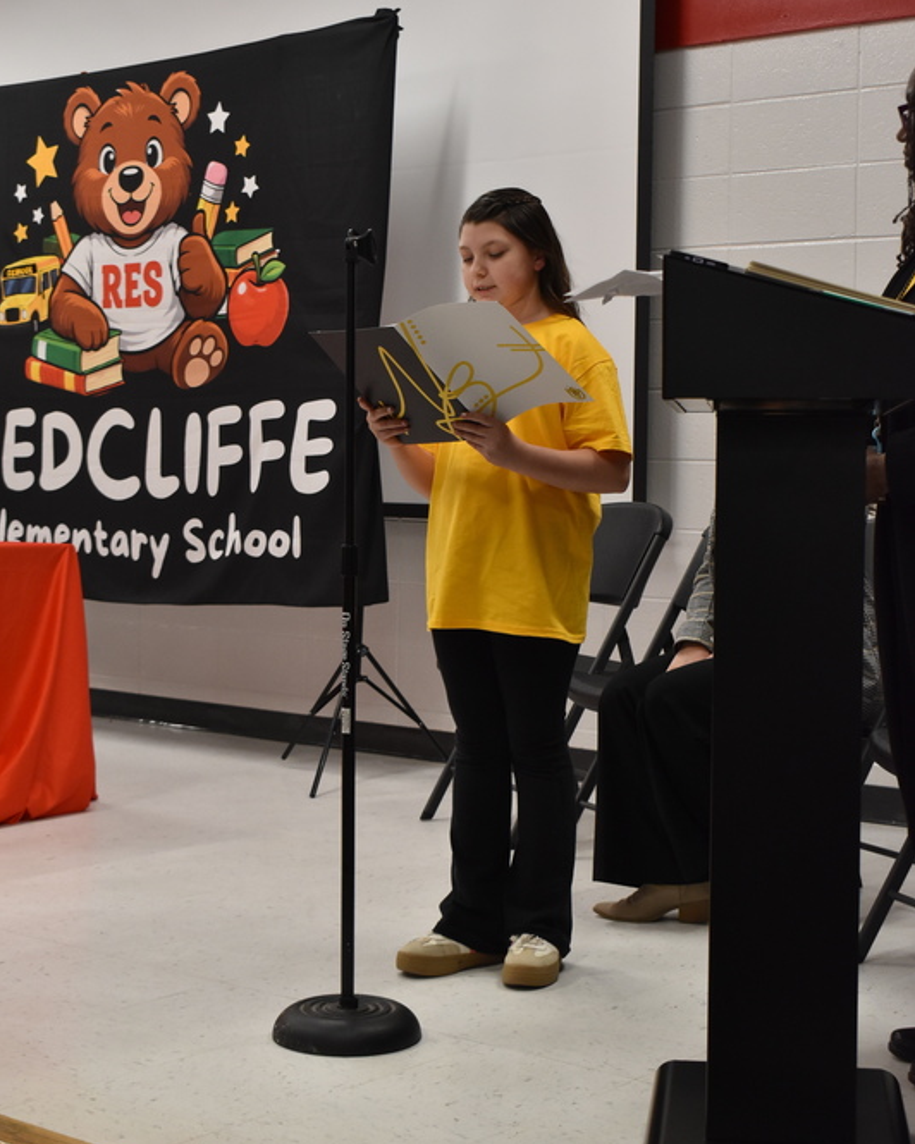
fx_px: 2065
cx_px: 458
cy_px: 494
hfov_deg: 25.0
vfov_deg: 30.9
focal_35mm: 61
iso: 1400
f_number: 7.1
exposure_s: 1/60
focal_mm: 36
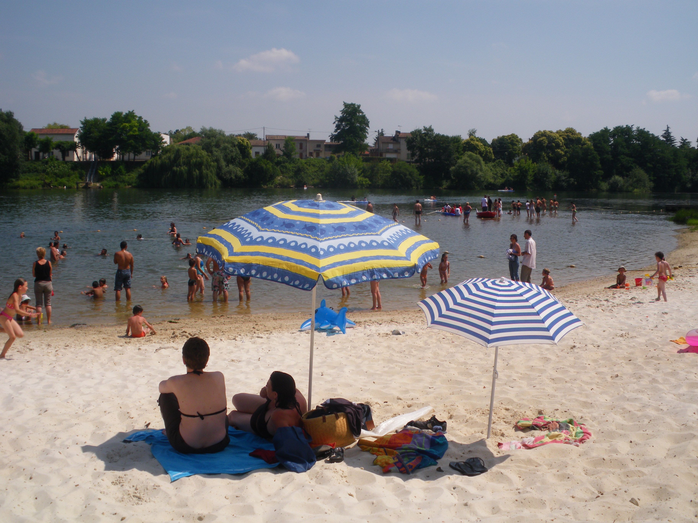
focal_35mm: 36
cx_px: 349
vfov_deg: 39.7
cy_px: 262
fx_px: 726
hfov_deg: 51.4
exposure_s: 1/500
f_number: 5.4
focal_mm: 6.3
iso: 64
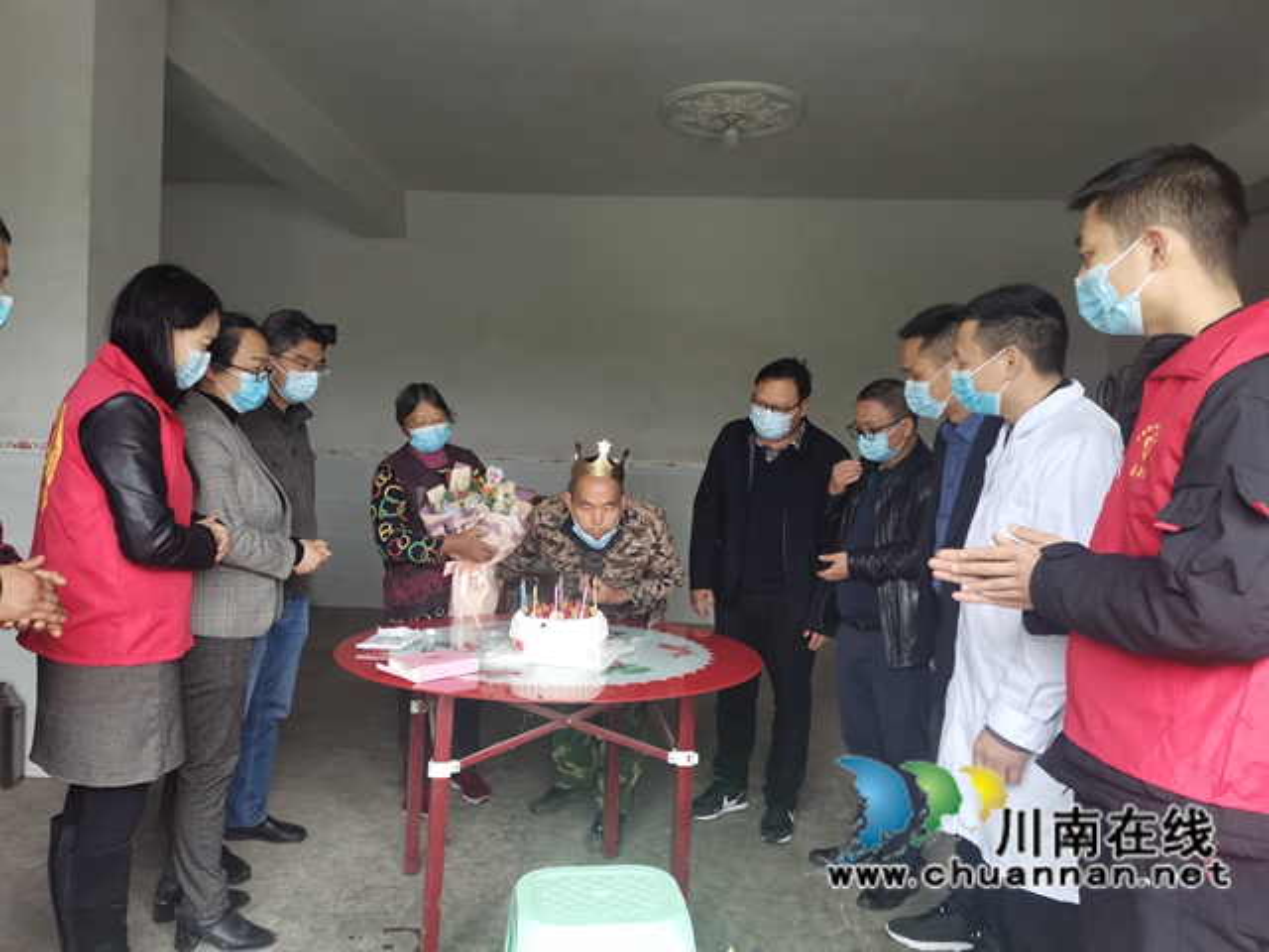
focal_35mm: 26
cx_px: 634
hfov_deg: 67.3
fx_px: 953
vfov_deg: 53.1
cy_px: 476
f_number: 1.8
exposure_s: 1/50
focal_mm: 4.75
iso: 400
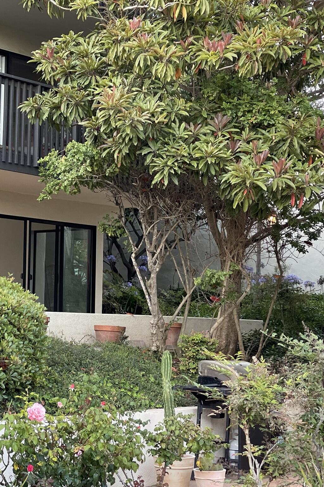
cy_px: 244
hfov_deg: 15.2
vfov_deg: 22.9
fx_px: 1202
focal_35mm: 89
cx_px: 60
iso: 160
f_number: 2.2
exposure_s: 1/99
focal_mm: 7.5
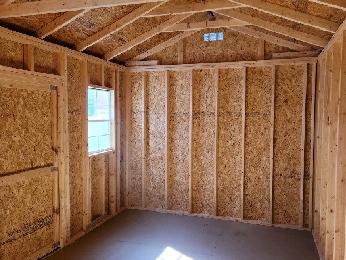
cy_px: 128
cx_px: 187
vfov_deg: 49.8
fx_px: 280
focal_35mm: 28
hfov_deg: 63.3
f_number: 1.8
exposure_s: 1/60.2
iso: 32
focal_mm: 5.4
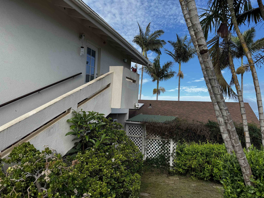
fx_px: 183
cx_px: 132
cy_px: 99
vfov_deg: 56.8
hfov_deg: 71.6
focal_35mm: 24
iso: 80
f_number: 1.78
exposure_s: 1/2415
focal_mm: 6.76
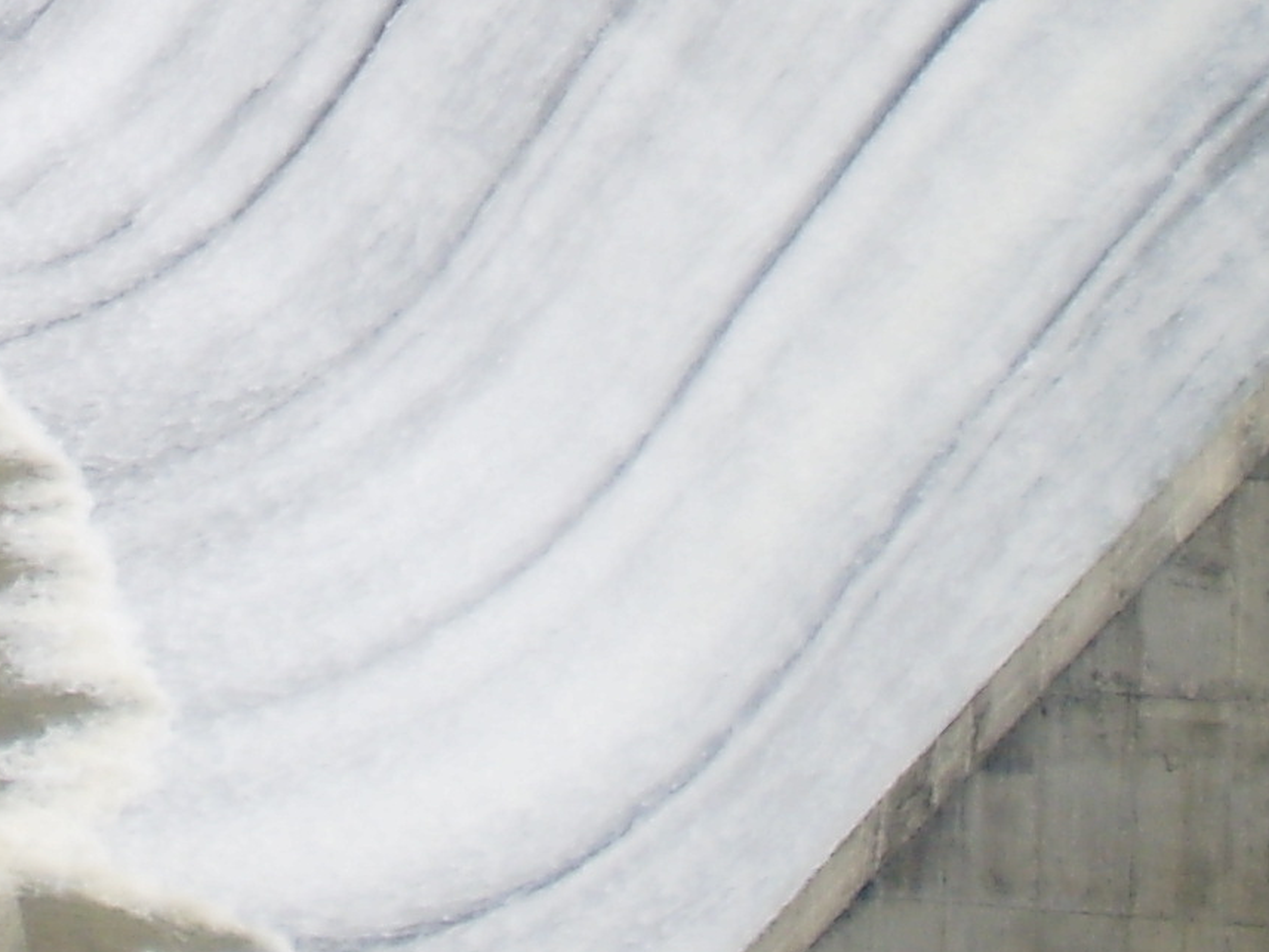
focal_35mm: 160
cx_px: -90
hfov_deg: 12.2
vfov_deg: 8.9
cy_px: -675
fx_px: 5866
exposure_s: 1/400
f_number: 3.5
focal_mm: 7.4
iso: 64
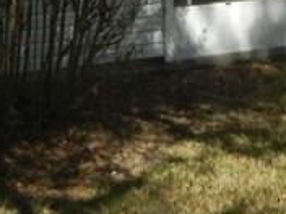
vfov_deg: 8.2
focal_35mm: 175
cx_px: 44
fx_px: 1446
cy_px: -164
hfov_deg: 11.2
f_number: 7
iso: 160
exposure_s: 1/333
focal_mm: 5.4
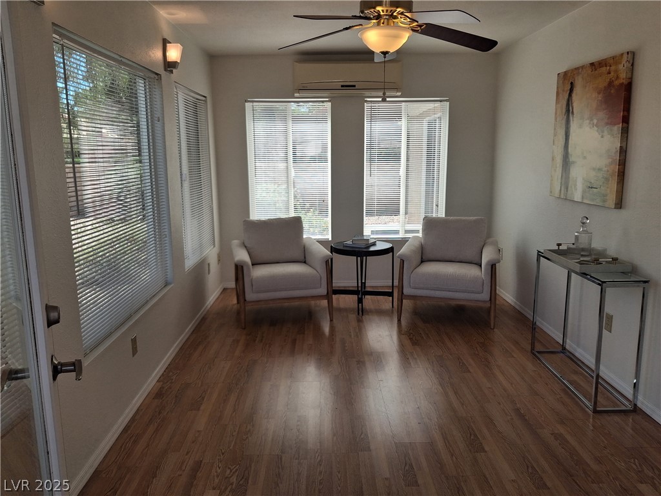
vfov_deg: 51.4
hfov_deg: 65.3
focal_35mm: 27
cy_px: 248
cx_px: 330
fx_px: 516
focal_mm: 4
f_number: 1.8
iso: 25
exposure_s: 1/163
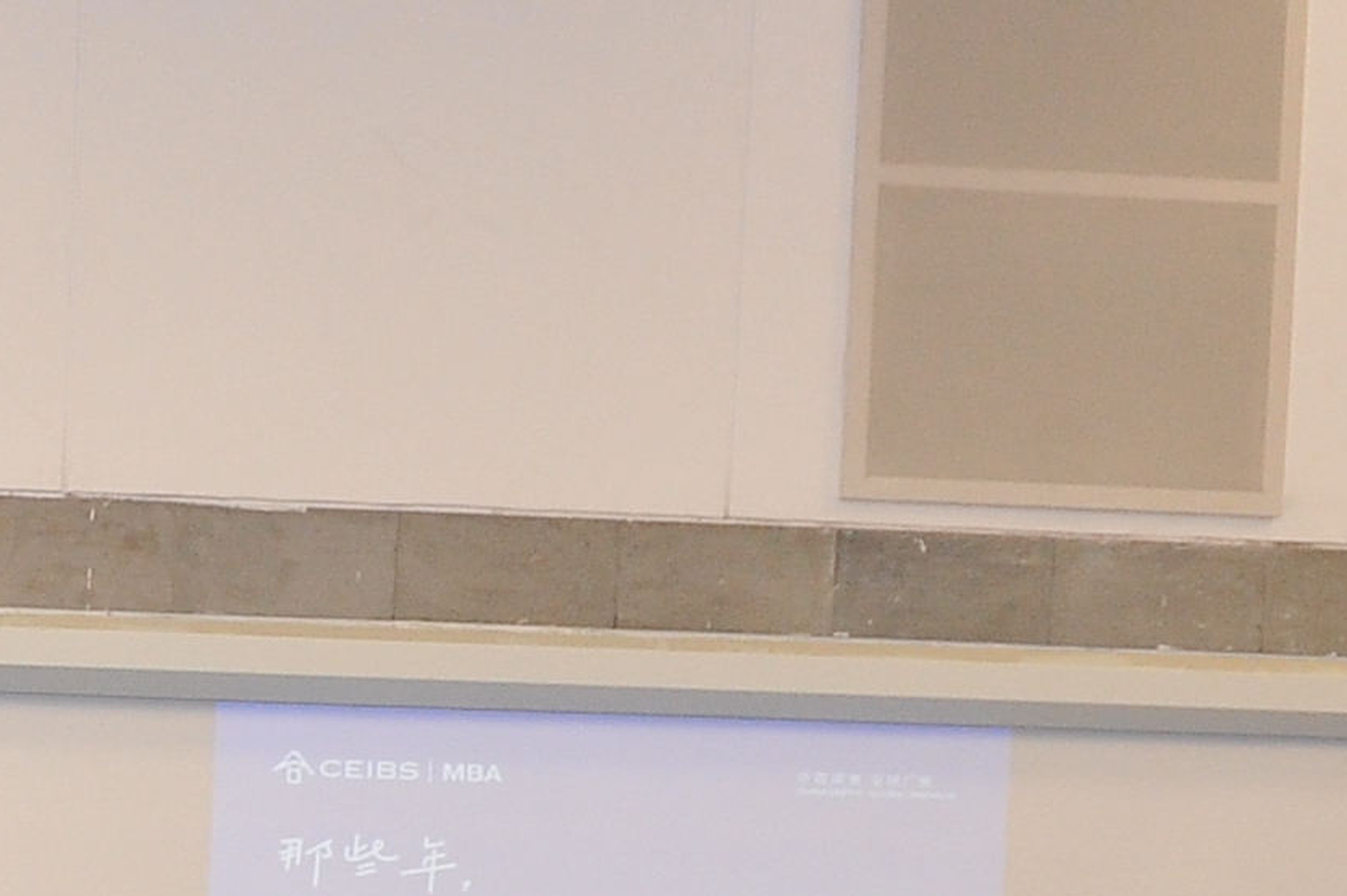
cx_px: -1014
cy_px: 1744
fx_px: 5534
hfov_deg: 12.7
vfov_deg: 8.8
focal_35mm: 148
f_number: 5.6
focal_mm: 29
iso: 1600
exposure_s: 1/125
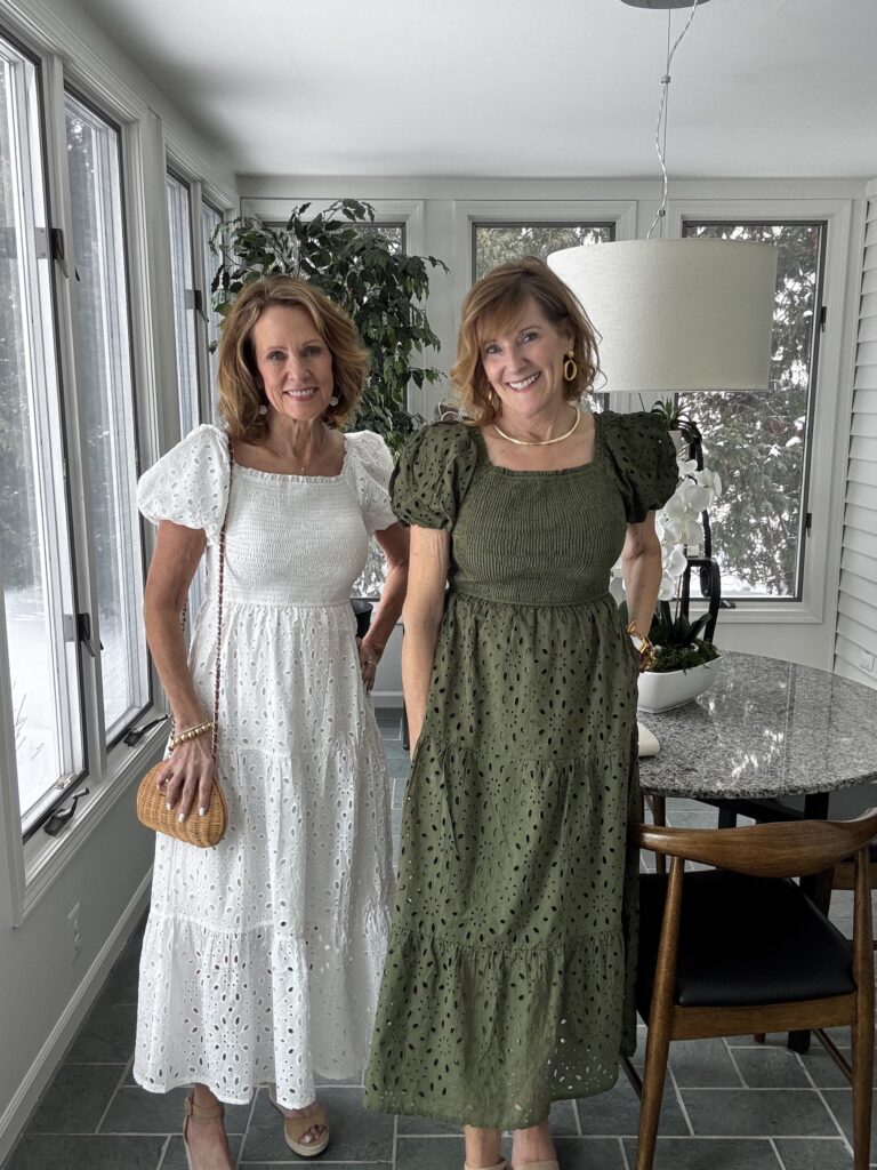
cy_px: 585
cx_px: 438
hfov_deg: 46.8
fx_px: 1013
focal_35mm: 30
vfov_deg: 60.0
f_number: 1.9
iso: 64
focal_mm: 2.69
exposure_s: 1/120
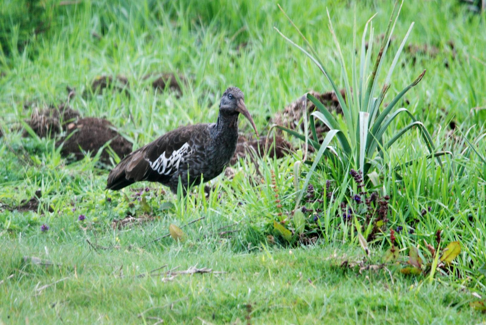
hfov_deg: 2.7
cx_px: 243
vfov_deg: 1.8
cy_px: 162
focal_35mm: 750
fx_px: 10137
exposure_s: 1/160
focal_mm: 500
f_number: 6.3
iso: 400
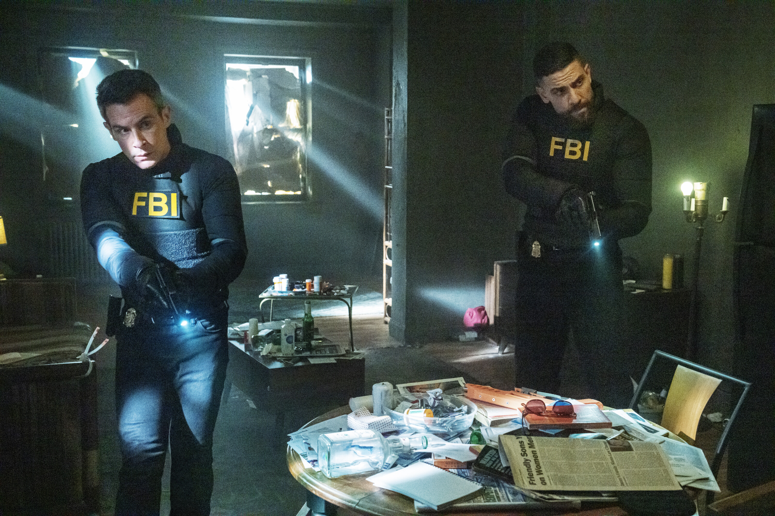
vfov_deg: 29.9
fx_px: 969
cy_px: 258
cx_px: 388
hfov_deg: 43.6
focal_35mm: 45
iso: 25600
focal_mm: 45
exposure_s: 1/125
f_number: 5.6
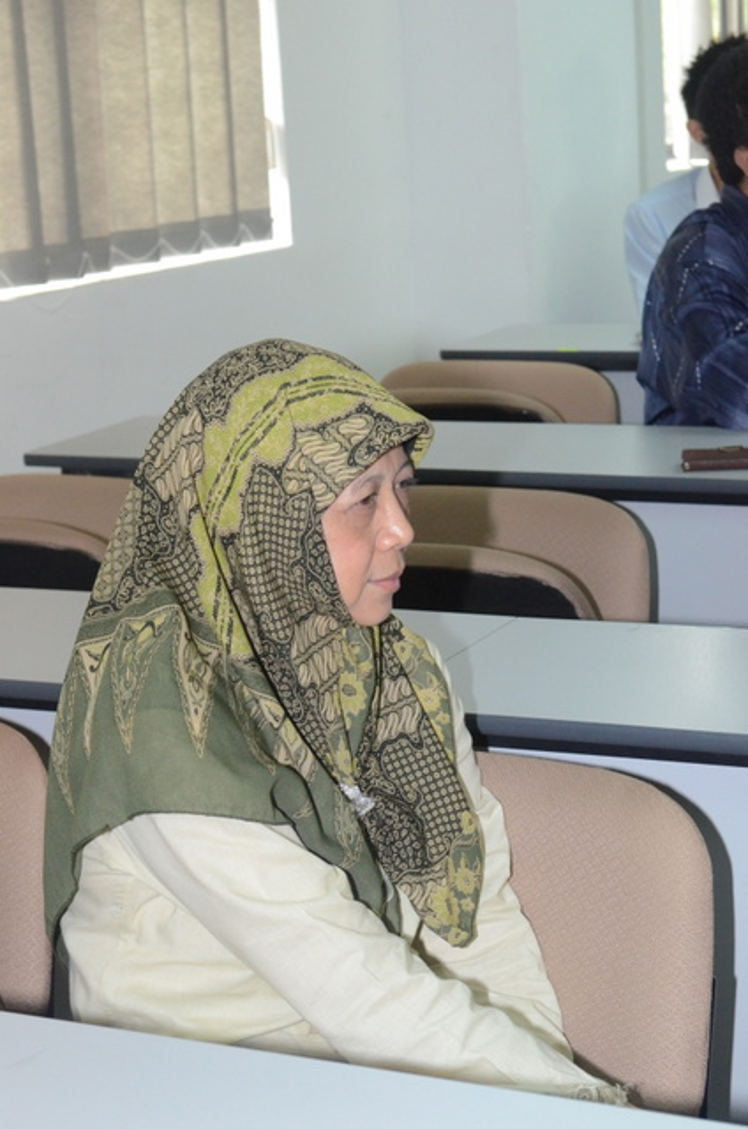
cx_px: 374
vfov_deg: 24.7
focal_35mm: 82
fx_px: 2582
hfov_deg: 16.5
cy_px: 564
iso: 3200
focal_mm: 55
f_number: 7.1
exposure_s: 1/250
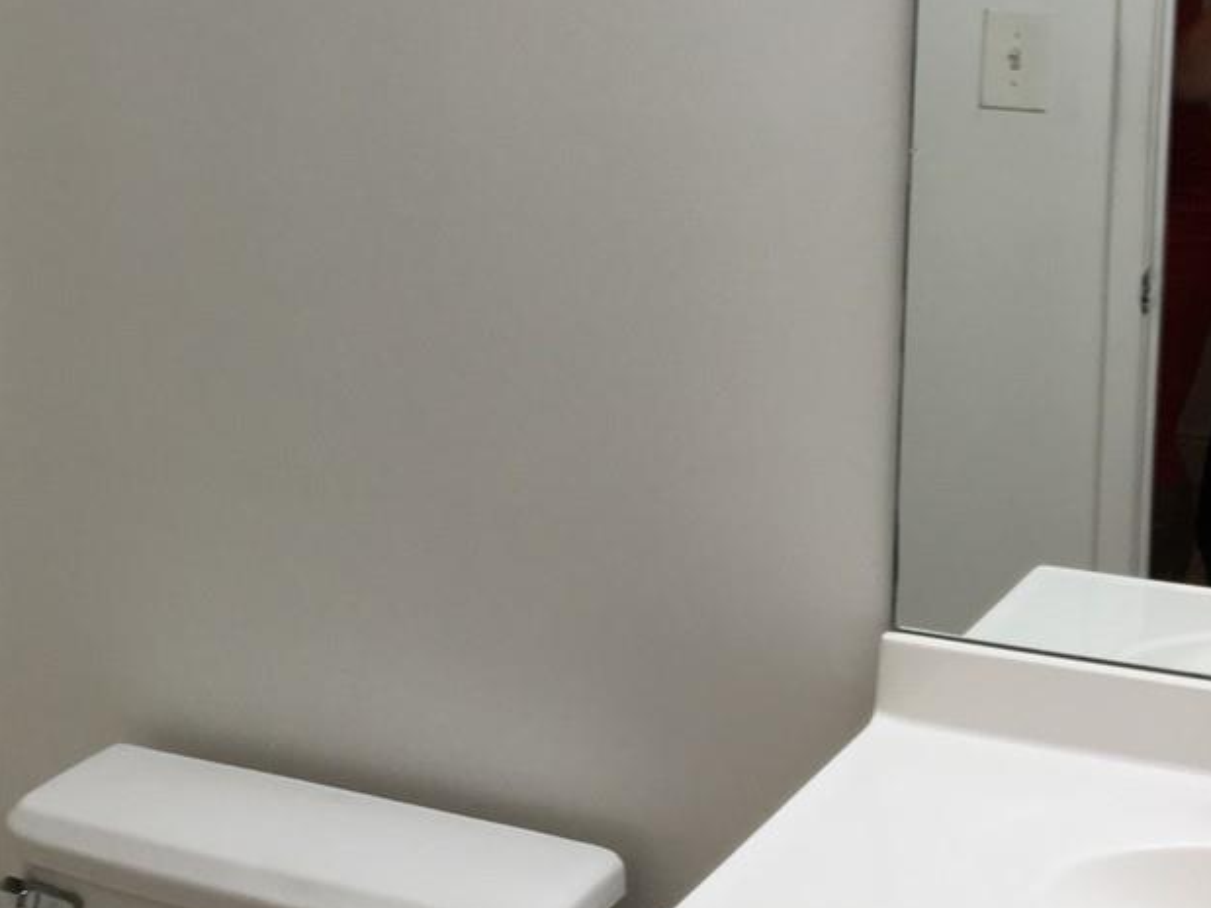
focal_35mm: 75
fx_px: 2623
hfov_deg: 25.0
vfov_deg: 19.5
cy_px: 227
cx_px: 59
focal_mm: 4.15
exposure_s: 1/60
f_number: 2.2
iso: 32
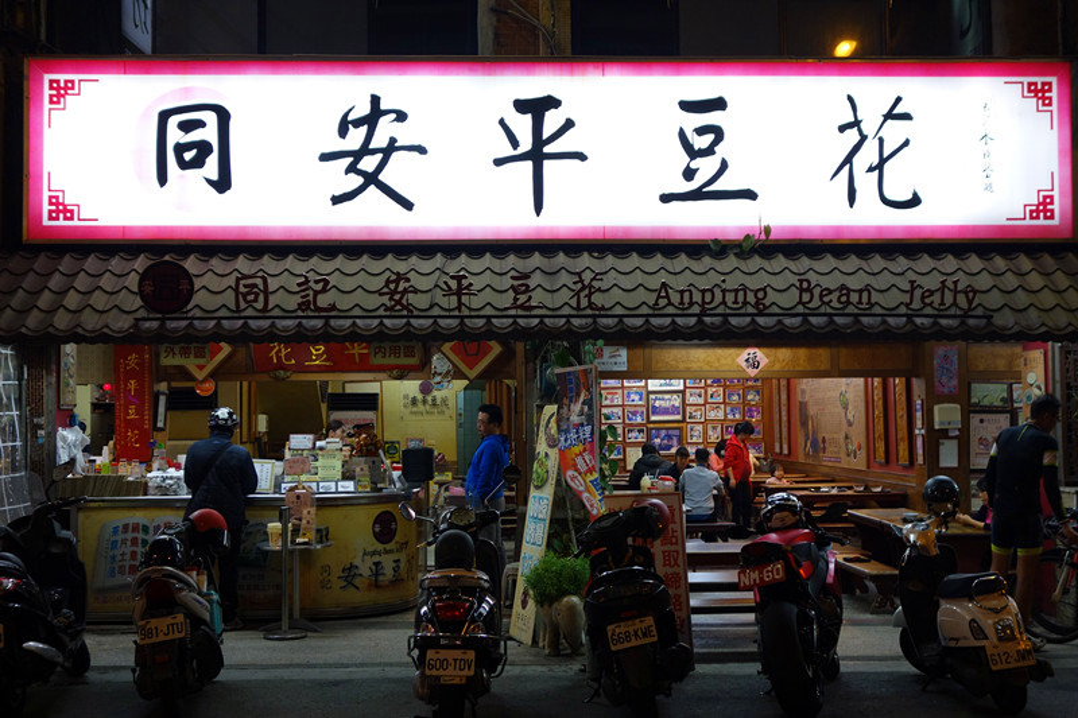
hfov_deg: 42.8
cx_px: 539
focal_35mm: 46
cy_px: 359
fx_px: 1377
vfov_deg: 29.2
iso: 400
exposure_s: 1/50
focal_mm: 16.99
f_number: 3.2
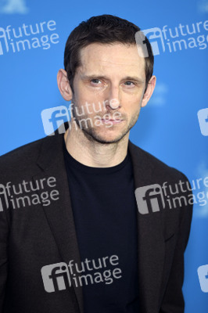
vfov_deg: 10.6
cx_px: 104
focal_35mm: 195
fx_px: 1693
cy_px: 156
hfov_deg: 7.0
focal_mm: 195
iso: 800
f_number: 3.5
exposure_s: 1/320
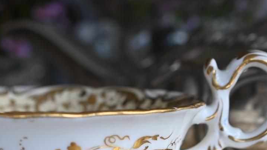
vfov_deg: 9.2
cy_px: 172
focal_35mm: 131
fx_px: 927
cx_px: 44
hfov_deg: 16.2
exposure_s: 1/100
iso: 100
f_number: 5
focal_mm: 40
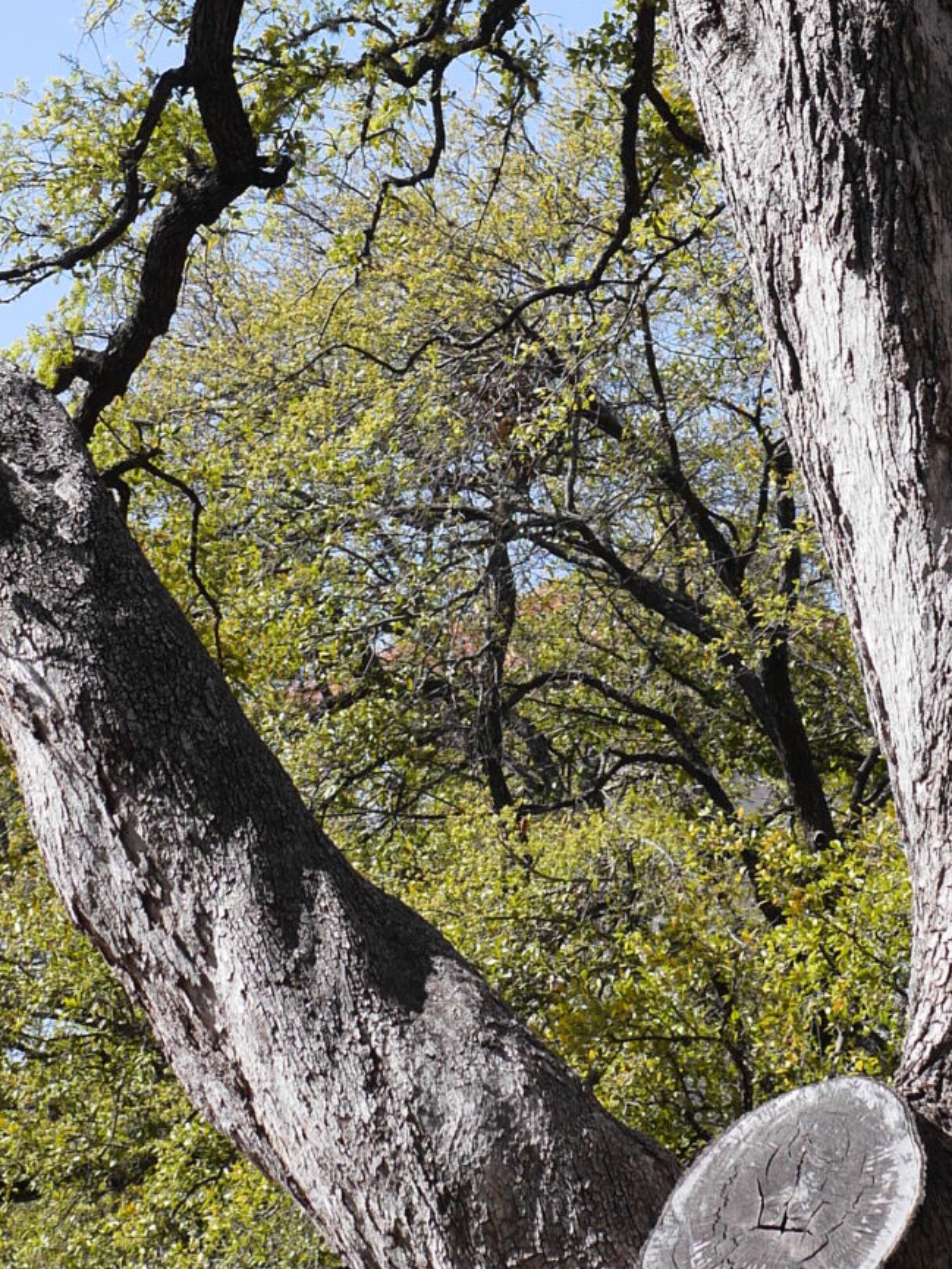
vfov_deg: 13.3
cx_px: 549
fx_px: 5426
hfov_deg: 10.0
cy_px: 208
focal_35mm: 148
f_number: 4
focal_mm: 25
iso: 200
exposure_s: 1/800
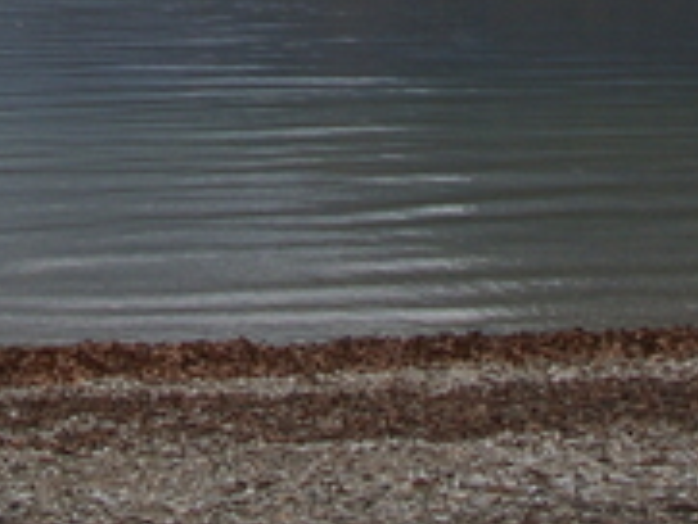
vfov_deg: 10.8
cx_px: 185
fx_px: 2643
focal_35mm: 131
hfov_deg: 15.0
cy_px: -312
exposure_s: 1/200
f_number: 3.5
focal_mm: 7.7
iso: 50
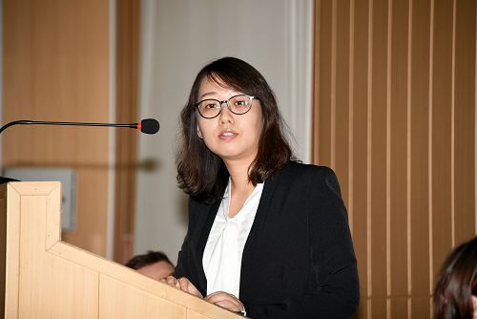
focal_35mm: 230
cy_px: 160
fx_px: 3049
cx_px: 238
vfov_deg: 6.0
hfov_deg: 8.9
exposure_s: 1/200
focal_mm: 230
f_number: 6.3
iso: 640
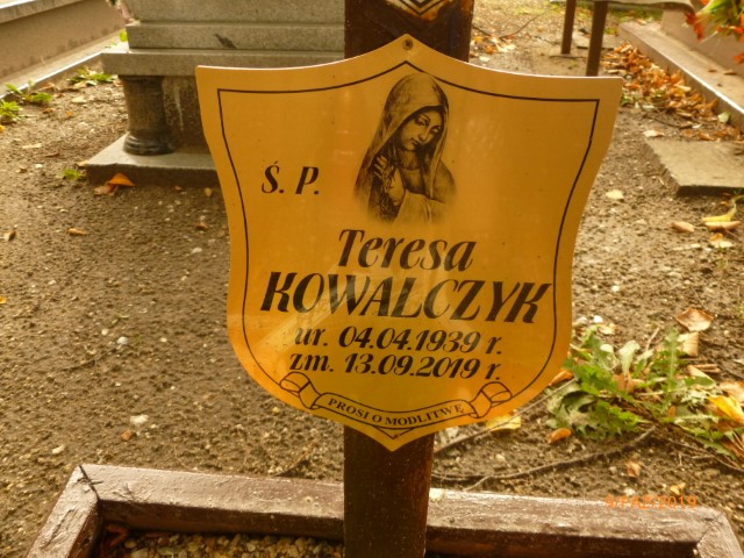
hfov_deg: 63.4
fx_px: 602
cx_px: 372
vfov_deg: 49.7
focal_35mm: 28
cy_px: 279
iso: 200
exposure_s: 1/125
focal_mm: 5
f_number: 3.3
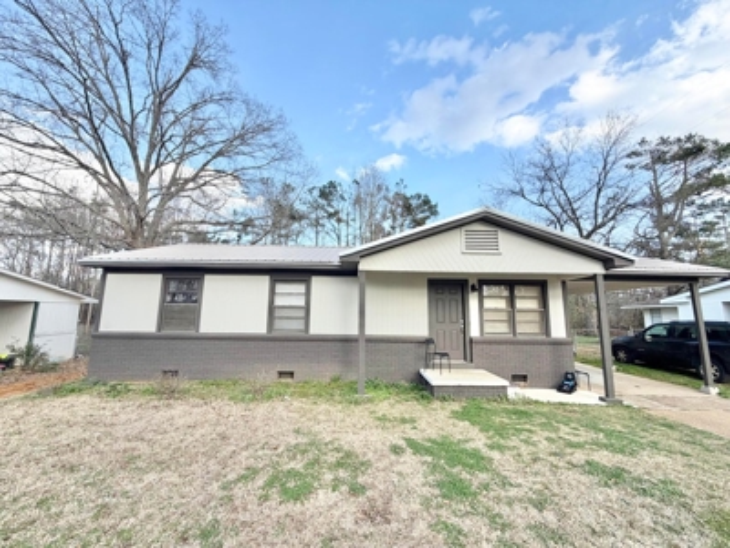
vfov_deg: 85.7
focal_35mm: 14
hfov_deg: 102.1
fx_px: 295
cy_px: 274
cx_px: 365
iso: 40
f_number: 2.2
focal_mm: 2.22
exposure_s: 1/554
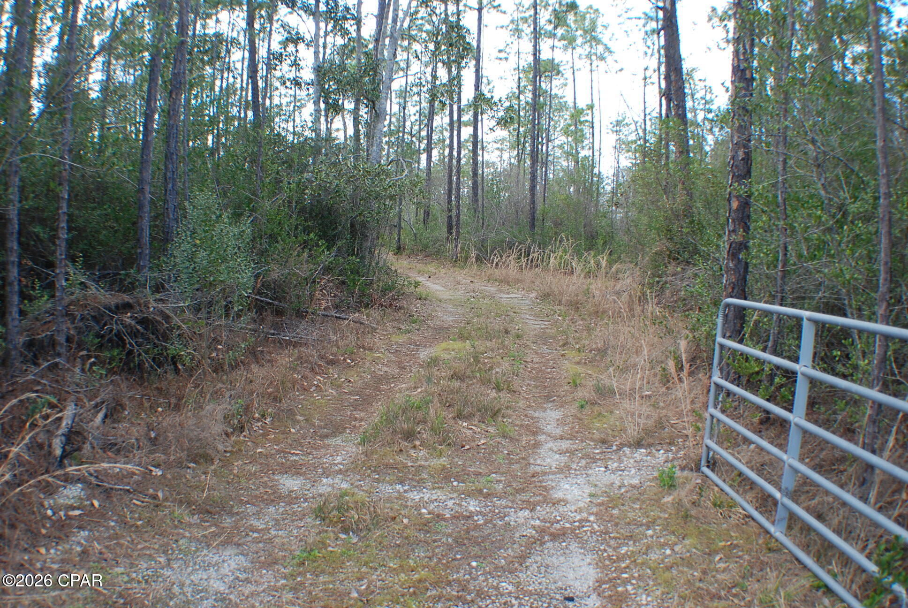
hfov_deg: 44.9
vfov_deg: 30.9
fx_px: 1098
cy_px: 304
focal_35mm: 44
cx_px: 454
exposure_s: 1/125
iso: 250
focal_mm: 29
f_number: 5.6
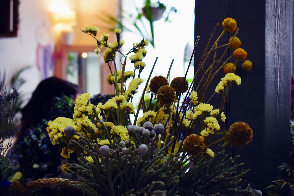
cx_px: 147
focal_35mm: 60
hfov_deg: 33.4
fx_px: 490
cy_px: 98
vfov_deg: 22.6
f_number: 5
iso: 1600
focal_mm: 40
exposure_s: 1/60
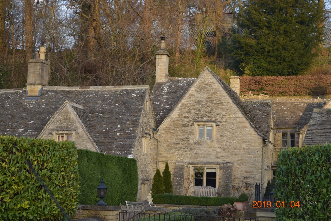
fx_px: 689
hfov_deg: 27.0
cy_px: 110
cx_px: 166
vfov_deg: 18.2
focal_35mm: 75
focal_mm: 50
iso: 200
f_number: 5.6
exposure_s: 1/160
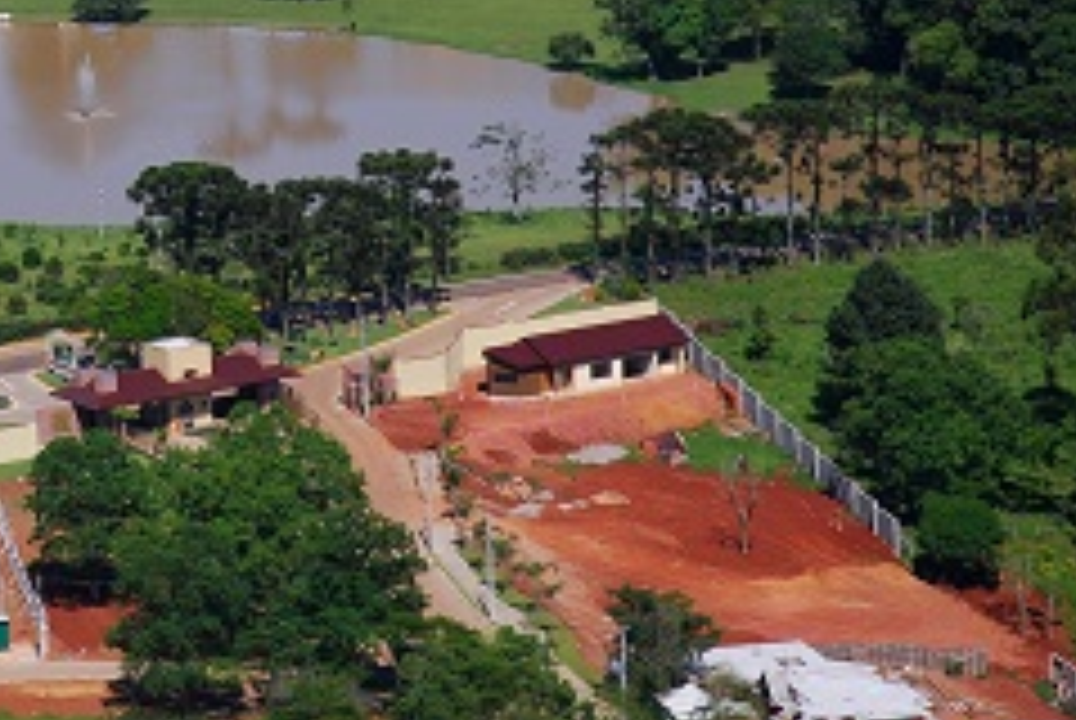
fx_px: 6314
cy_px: -11
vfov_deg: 6.5
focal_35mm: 211
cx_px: -9
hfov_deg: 9.7
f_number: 5.6
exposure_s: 1/640
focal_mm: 56
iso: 100
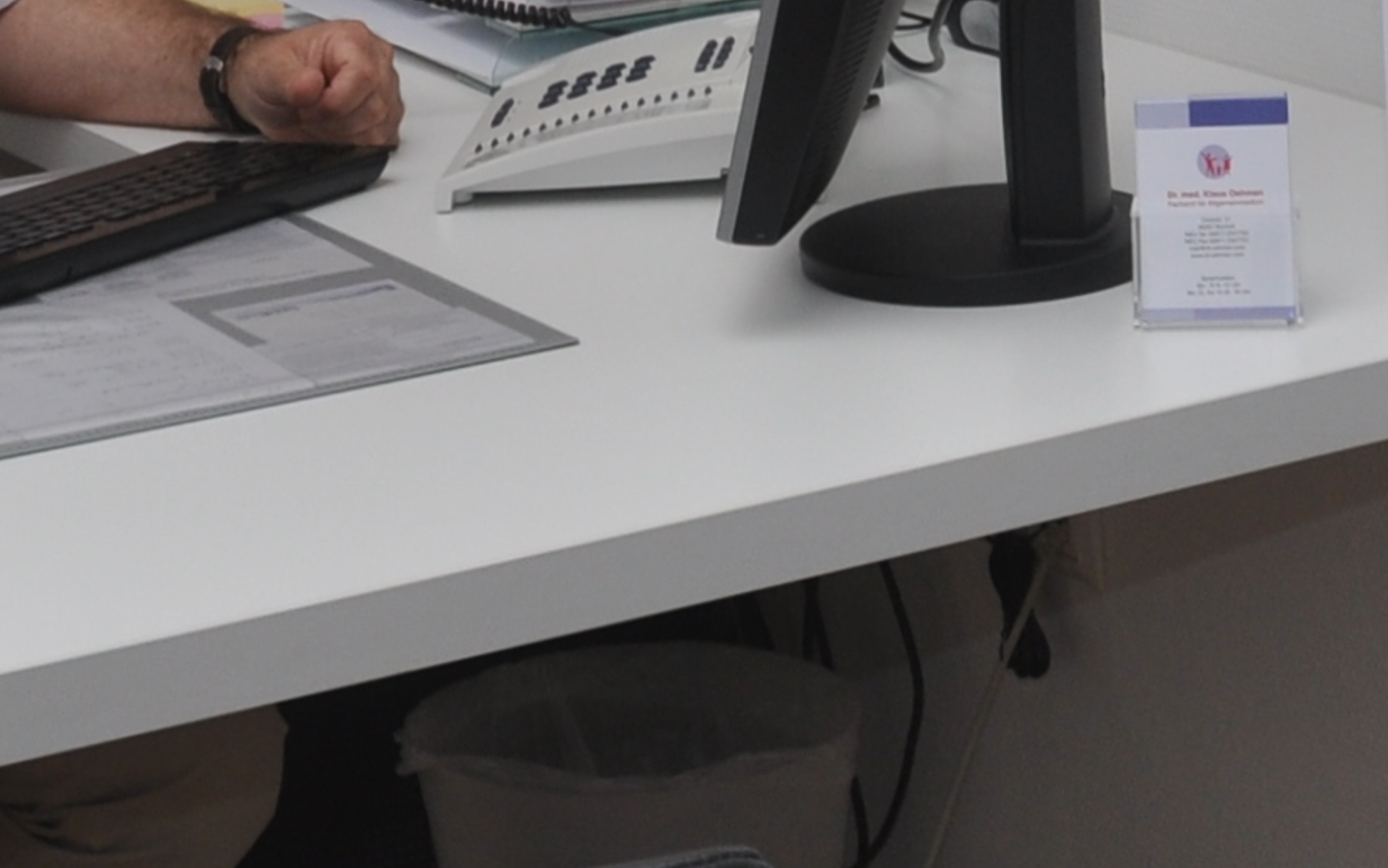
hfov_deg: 15.7
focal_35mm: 133
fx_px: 5032
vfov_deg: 9.1
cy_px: -1072
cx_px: 744
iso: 200
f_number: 6.3
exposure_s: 1/125
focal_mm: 18
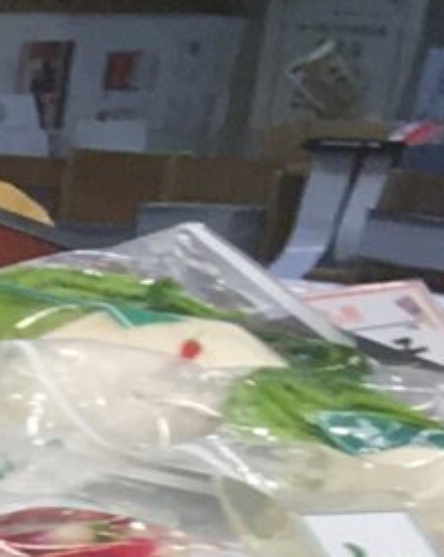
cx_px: -1948
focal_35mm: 263
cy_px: 1340
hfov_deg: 4.7
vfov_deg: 6.9
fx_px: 4330
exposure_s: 1/120
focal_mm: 4.15
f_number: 2.2
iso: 25
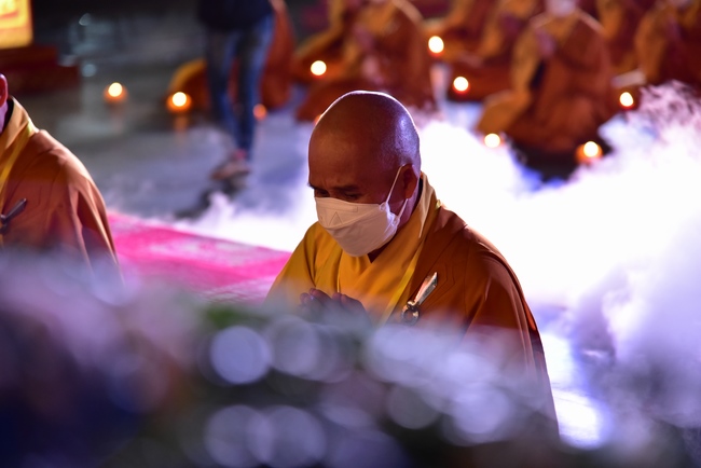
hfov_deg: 17.1
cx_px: 350
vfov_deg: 11.4
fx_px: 2338
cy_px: 234
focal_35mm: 120
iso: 3200
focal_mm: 120
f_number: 4
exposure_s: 1/50
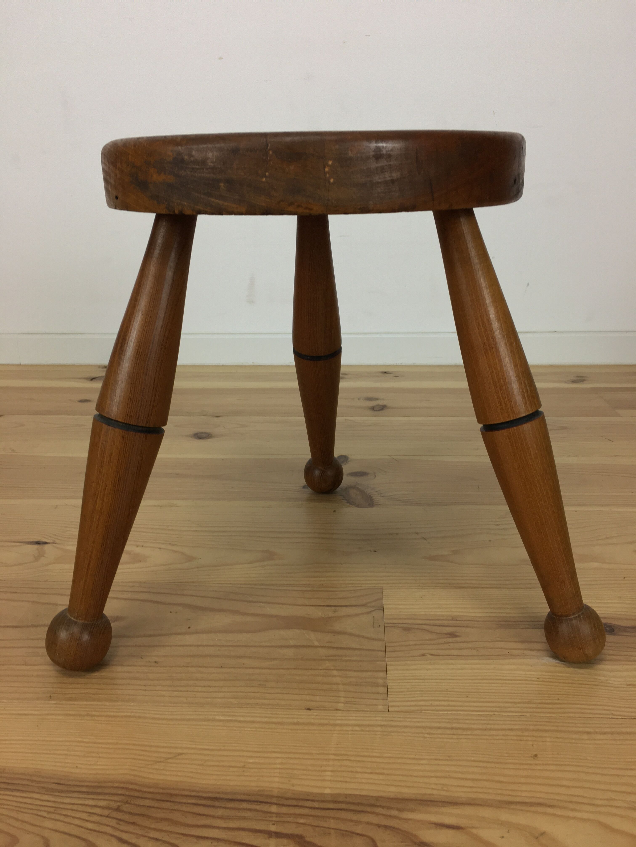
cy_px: 424
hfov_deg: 48.2
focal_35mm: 29
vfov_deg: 61.7
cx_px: 318
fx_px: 710
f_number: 2.2
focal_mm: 4.15
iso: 40
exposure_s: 1/33
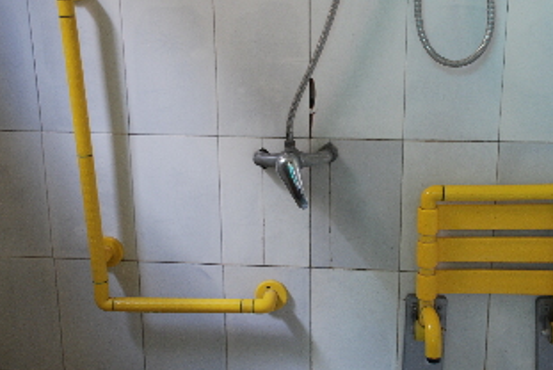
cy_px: 187
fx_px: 830
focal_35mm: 54
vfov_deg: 25.1
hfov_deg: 36.8
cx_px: 315
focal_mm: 28
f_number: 4
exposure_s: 1/20
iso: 400
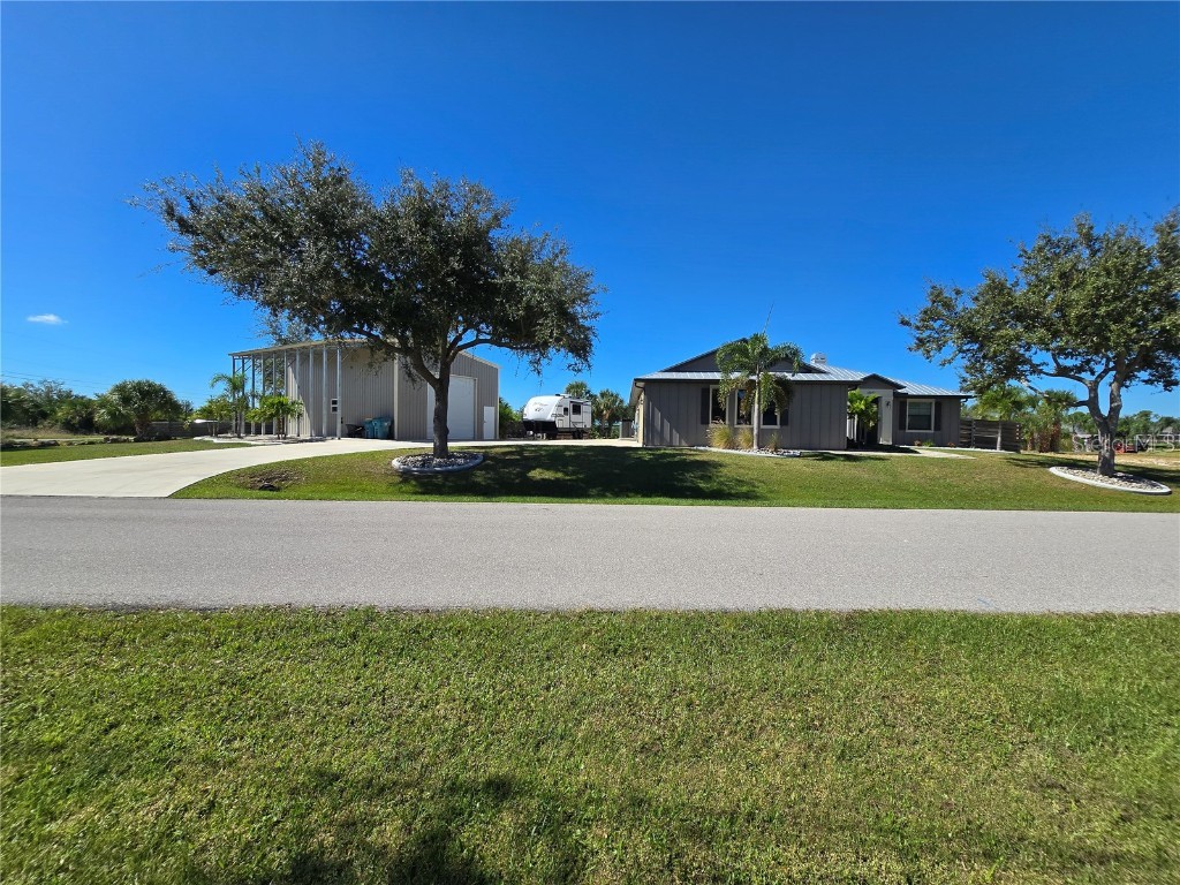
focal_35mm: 13
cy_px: 442
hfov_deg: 106.2
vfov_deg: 89.9
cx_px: 590
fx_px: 443
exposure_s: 1/2843
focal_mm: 2.2
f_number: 2.2
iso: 50
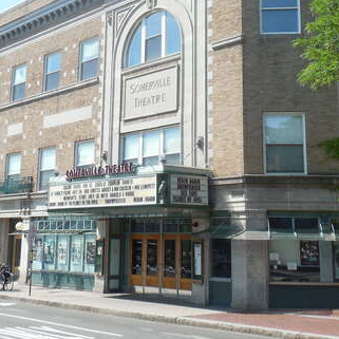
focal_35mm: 55
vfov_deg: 30.6
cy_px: 84
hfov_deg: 31.1
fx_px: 609
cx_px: 167
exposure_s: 1/800
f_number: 3.3
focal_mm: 4.5
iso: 125
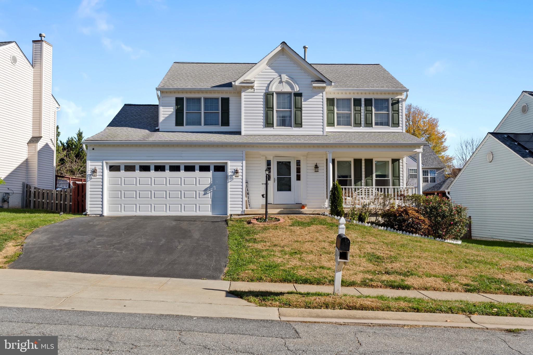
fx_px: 433
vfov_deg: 44.6
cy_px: 178
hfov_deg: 63.2
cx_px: 266
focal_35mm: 29
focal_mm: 19.5
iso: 100
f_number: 9
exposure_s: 1/125
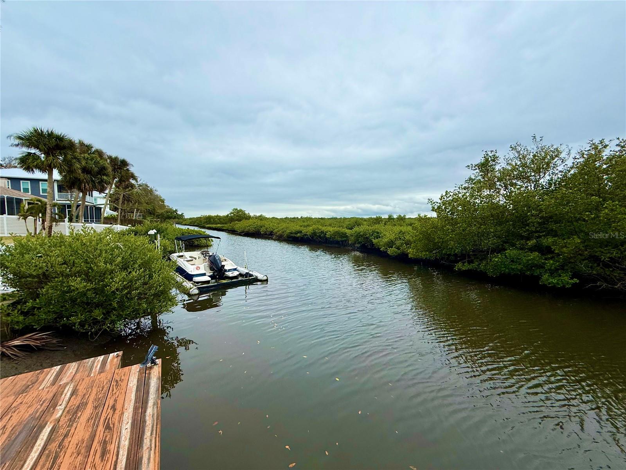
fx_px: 253
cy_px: 235
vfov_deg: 85.7
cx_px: 313
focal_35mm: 14
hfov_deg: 102.1
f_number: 2.2
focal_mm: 2.22
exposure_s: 1/1001
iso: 50
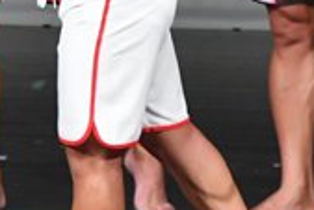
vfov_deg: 0.8
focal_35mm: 1715
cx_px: 120
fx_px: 14971
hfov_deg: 1.2
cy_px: -65
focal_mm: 250
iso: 4000
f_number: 5.6
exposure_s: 1/400
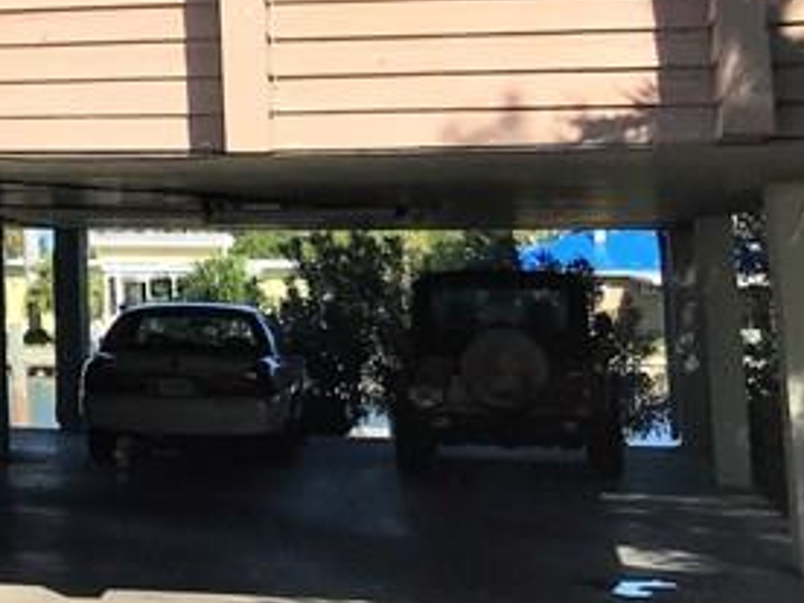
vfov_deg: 13.9
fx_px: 2416
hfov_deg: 16.5
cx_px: -536
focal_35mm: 104
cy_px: -45
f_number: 1.8
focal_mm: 3.99
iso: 20
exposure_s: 1/2398
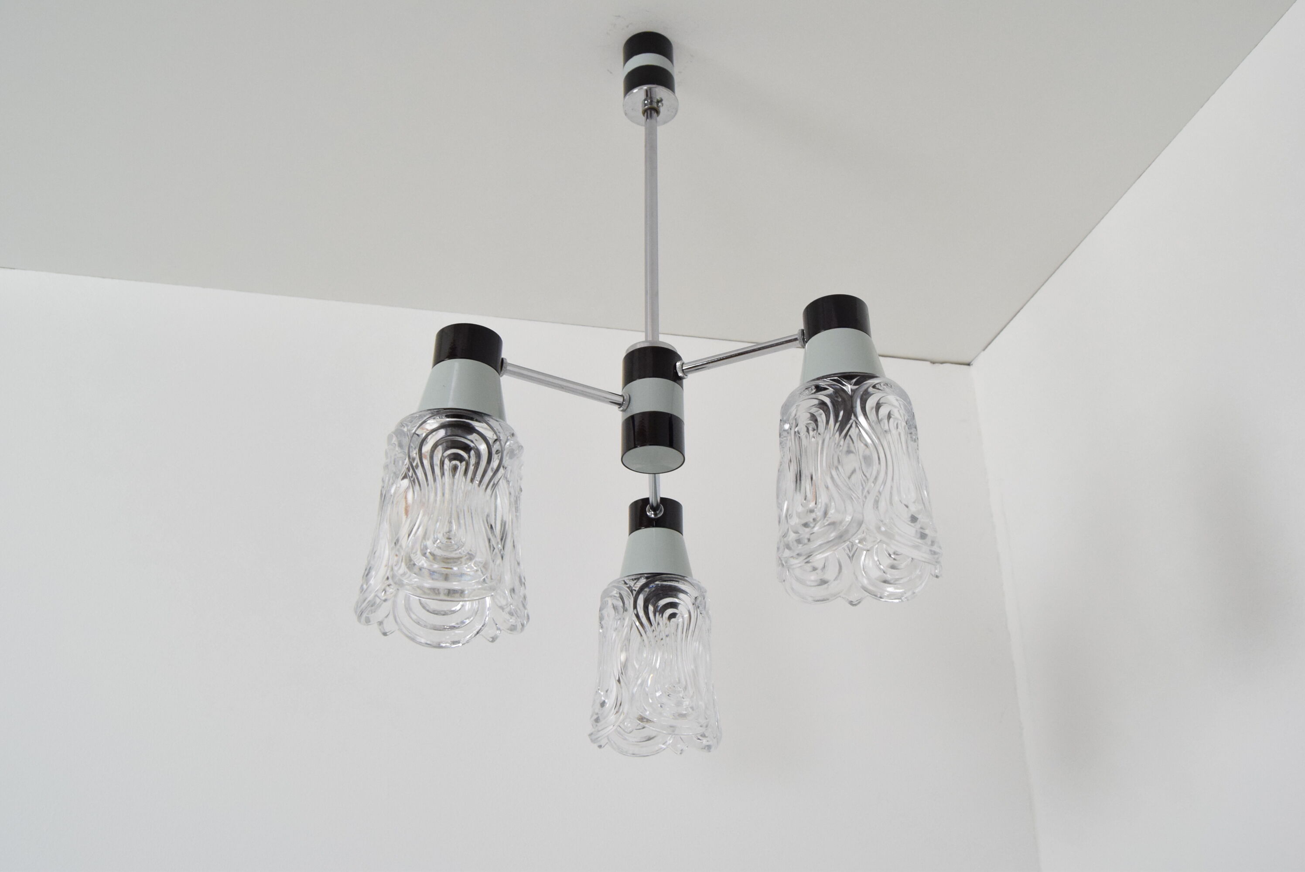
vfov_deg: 45.7
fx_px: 1034
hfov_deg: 64.5
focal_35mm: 28
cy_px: 436
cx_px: 652
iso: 1600
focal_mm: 19
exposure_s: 1/160
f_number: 6.3
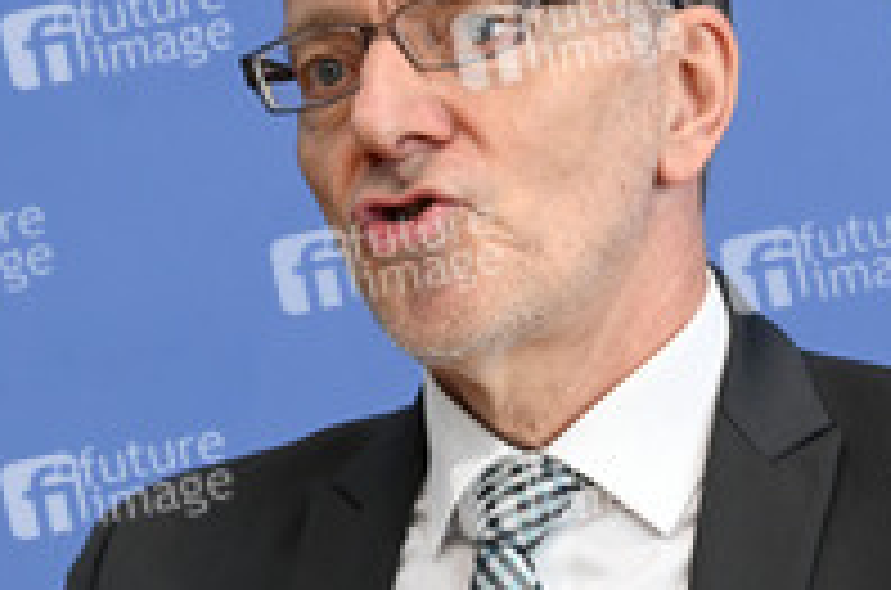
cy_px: 374
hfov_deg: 7.5
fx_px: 6765
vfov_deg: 5.0
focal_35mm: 274
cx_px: 448
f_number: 5.6
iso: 3200
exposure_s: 1/640
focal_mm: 120
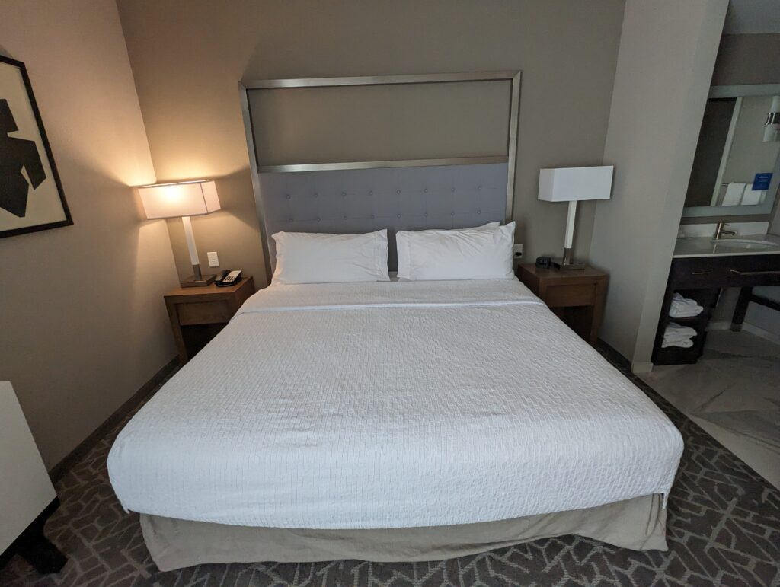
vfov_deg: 78.2
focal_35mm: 16
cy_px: 294
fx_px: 361
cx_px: 390
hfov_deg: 94.4
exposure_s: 1/120
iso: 331
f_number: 2.2
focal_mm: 2.35
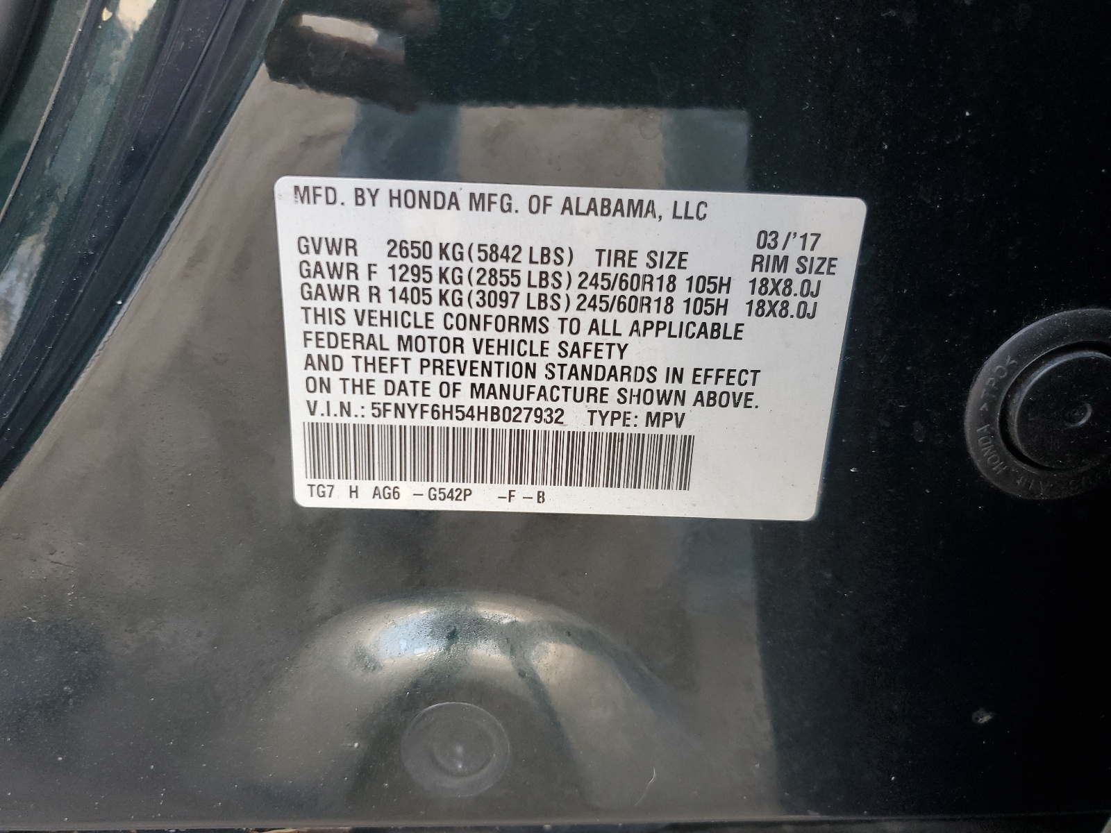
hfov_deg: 67.3
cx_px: 556
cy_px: 416
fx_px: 834
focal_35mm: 26
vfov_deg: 53.1
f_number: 1.5
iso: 72
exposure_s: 1/120
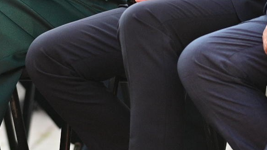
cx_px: 52
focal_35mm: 1317
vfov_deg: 0.9
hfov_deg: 1.6
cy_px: -98
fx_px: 9322
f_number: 2.8
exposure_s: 1/2000
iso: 640
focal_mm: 300
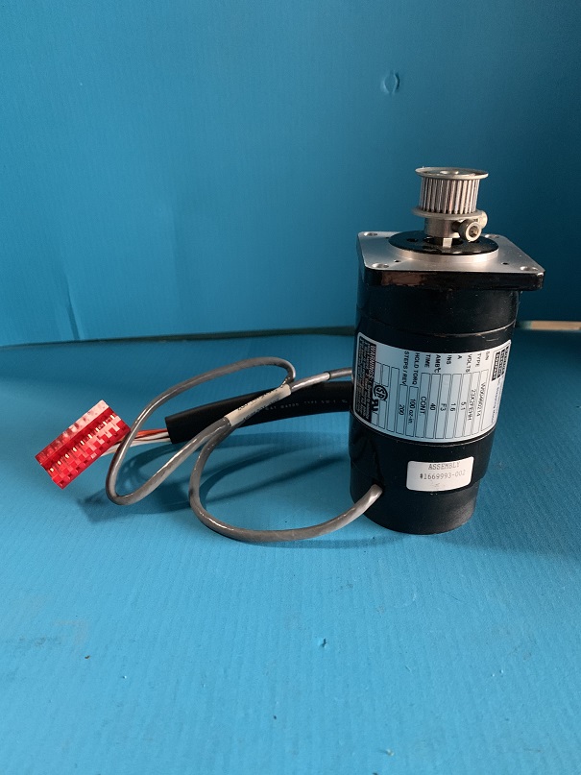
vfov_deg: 67.3
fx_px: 582
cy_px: 388
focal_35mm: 26
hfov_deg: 53.1
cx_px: 290
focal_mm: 4.25
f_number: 1.8
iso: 640
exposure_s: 1/30
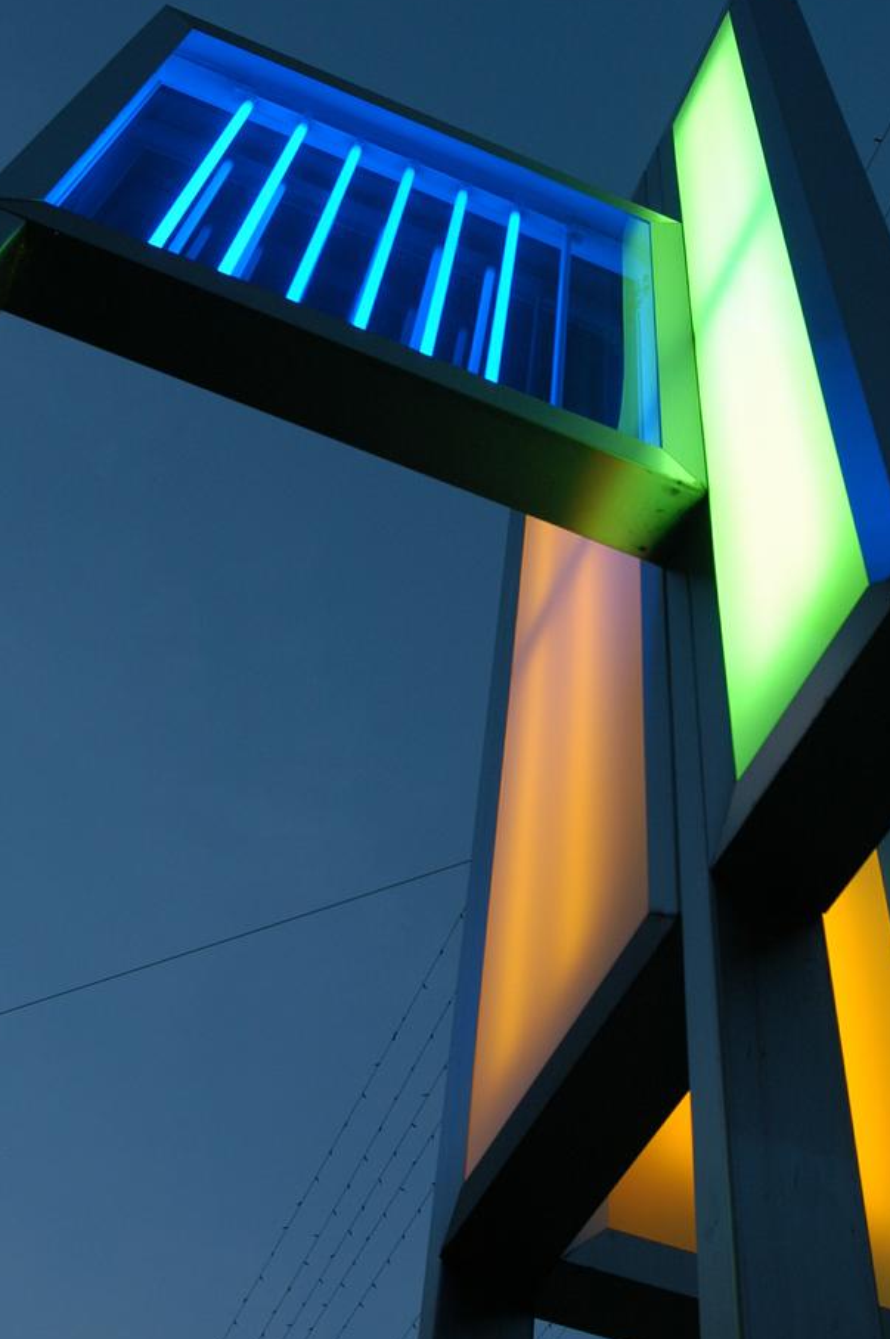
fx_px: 1548
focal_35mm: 42
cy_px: 579
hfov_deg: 32.0
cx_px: 517
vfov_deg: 46.7
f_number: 5.6
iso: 400
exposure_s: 1/125
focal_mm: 21
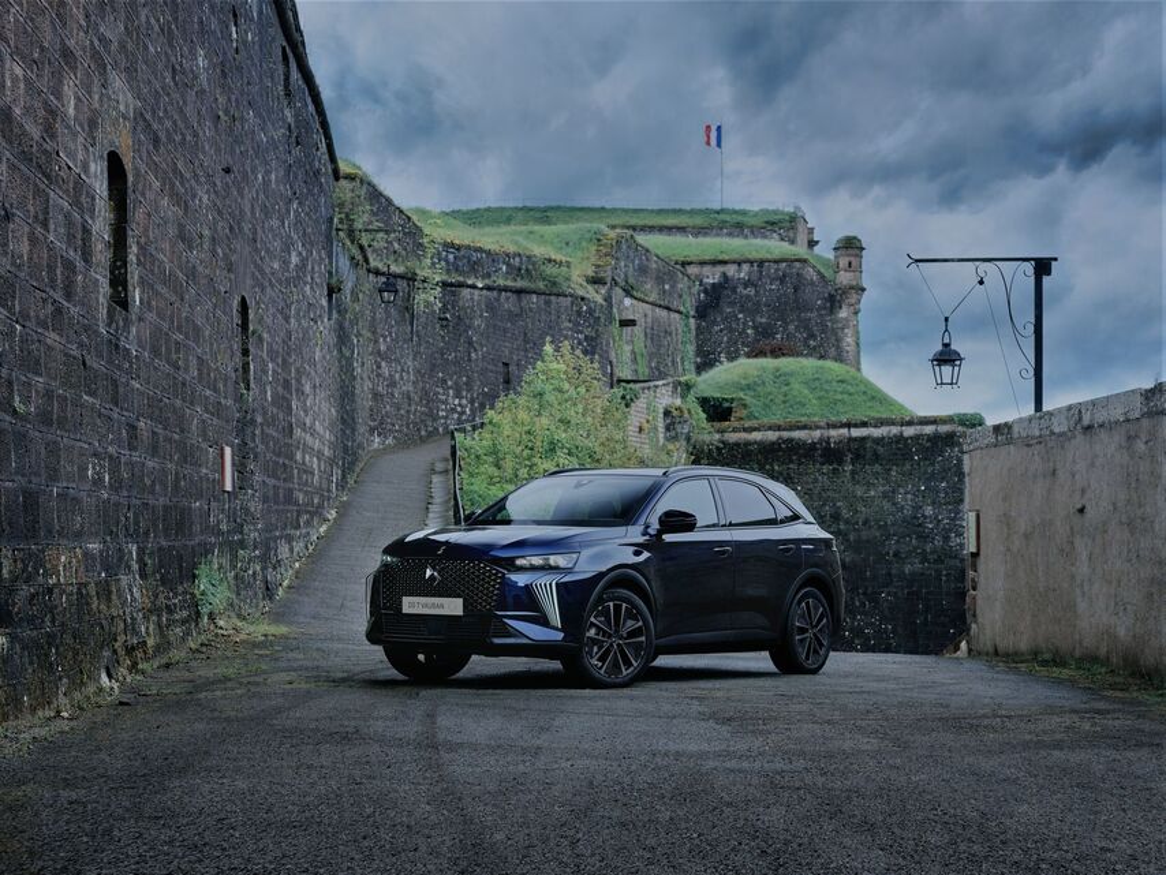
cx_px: 583
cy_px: 438
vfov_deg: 23.3
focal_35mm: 63
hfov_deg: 30.7
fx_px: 2123
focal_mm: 80
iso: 800
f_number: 6.4
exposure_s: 1/60
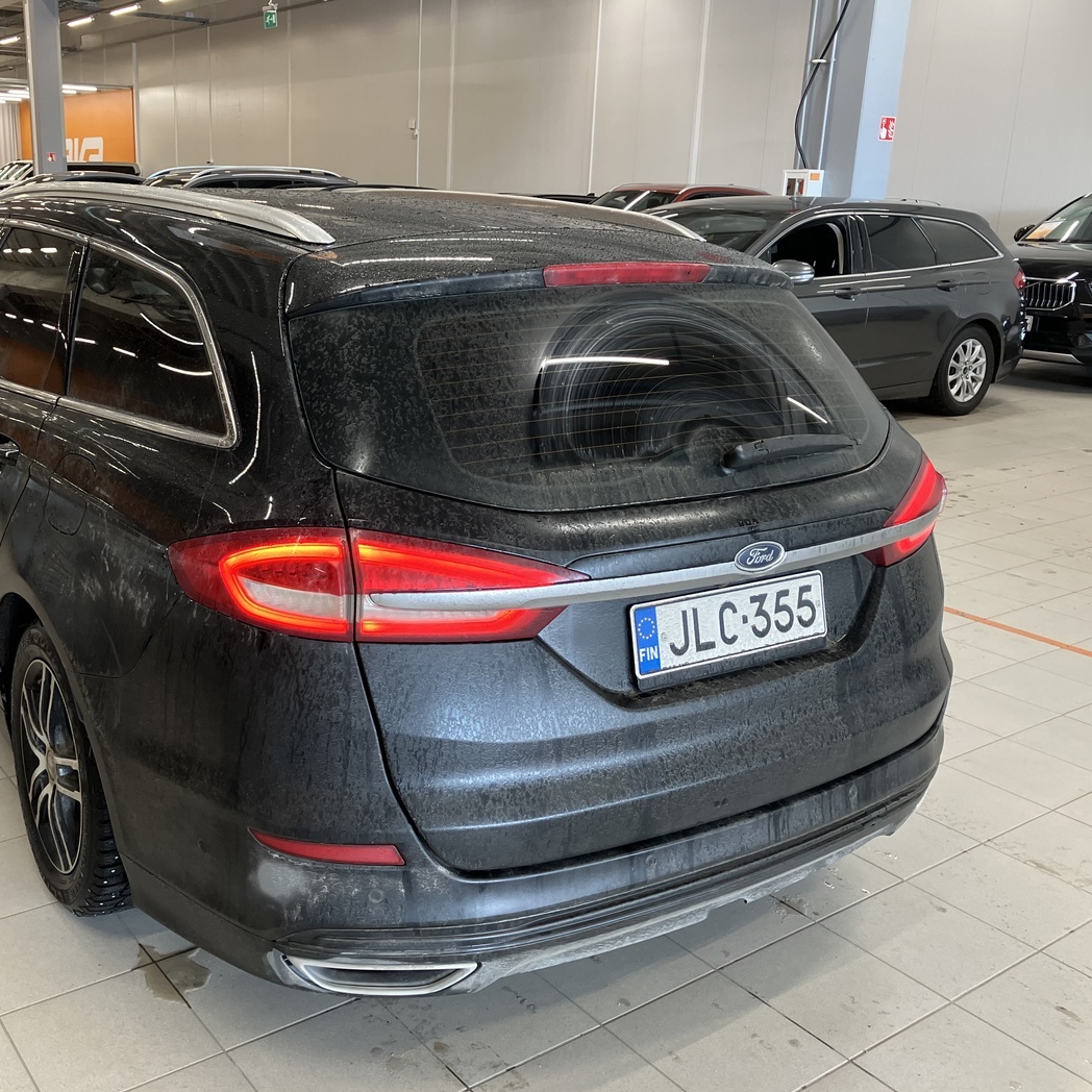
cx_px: 393
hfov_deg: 47.9
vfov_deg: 48.5
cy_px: 543
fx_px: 1213
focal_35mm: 34
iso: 80
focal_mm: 3.99
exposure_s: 1/105
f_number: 1.8
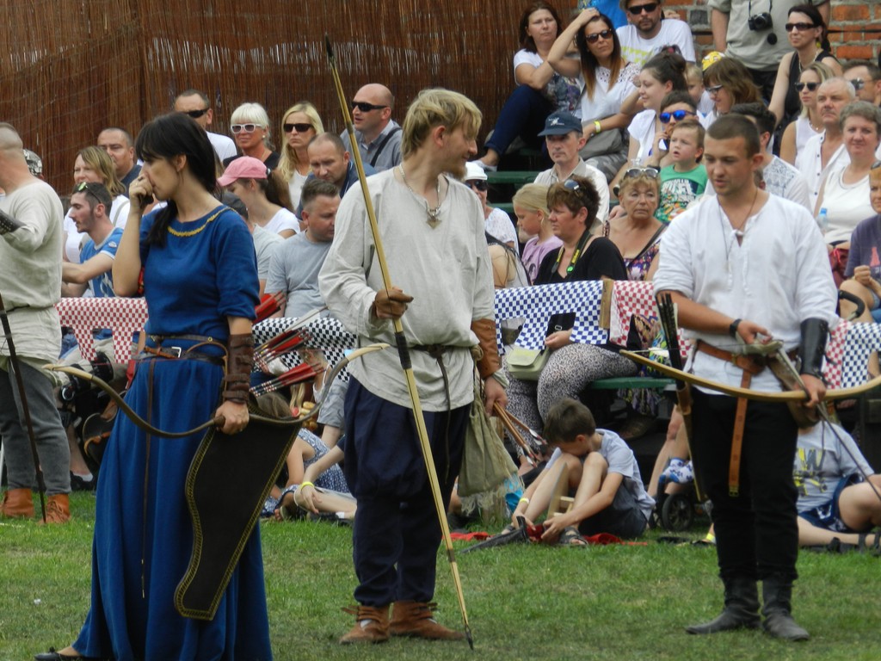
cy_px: 330
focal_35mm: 263
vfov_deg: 5.7
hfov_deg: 7.5
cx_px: 440
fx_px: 6694
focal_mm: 46.7
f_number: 5.2
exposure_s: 1/250
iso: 160
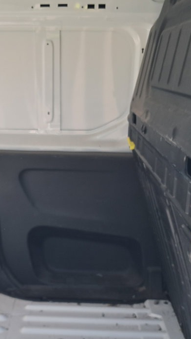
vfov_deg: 38.4
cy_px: 196
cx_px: 47
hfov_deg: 22.0
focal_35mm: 54
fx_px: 486
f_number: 1.8
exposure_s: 1/194
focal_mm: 4
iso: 50
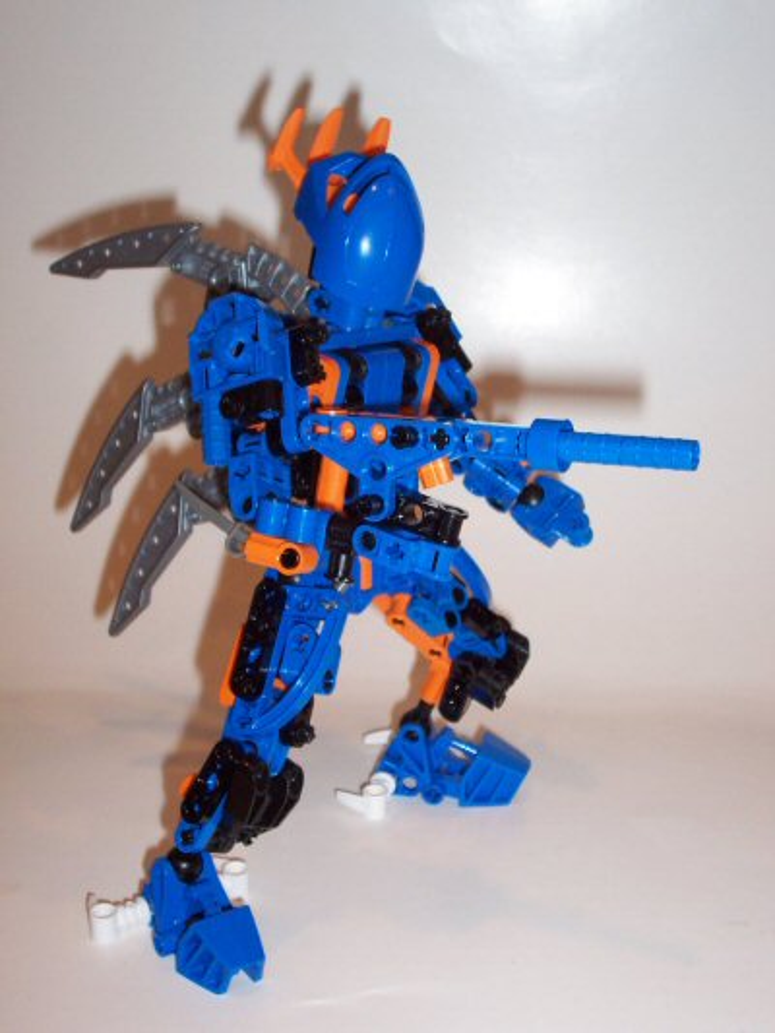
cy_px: 516
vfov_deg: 33.8
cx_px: 388
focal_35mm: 57
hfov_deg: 25.7
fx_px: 1701
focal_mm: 8.6
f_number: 3.4
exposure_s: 1/60
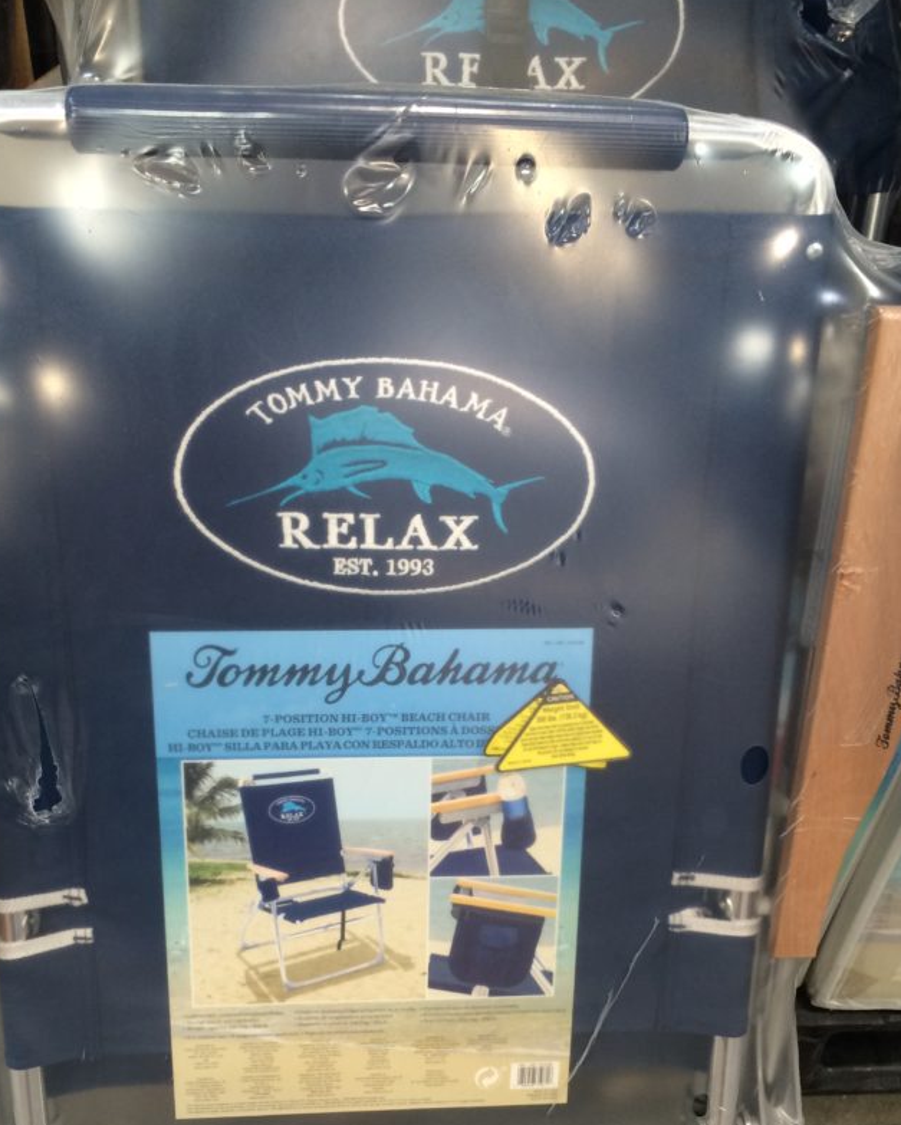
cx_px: 418
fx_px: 1233
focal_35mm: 37
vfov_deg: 48.5
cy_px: 721
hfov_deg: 40.1
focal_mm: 4.15
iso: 100
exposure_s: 1/30
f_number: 2.2
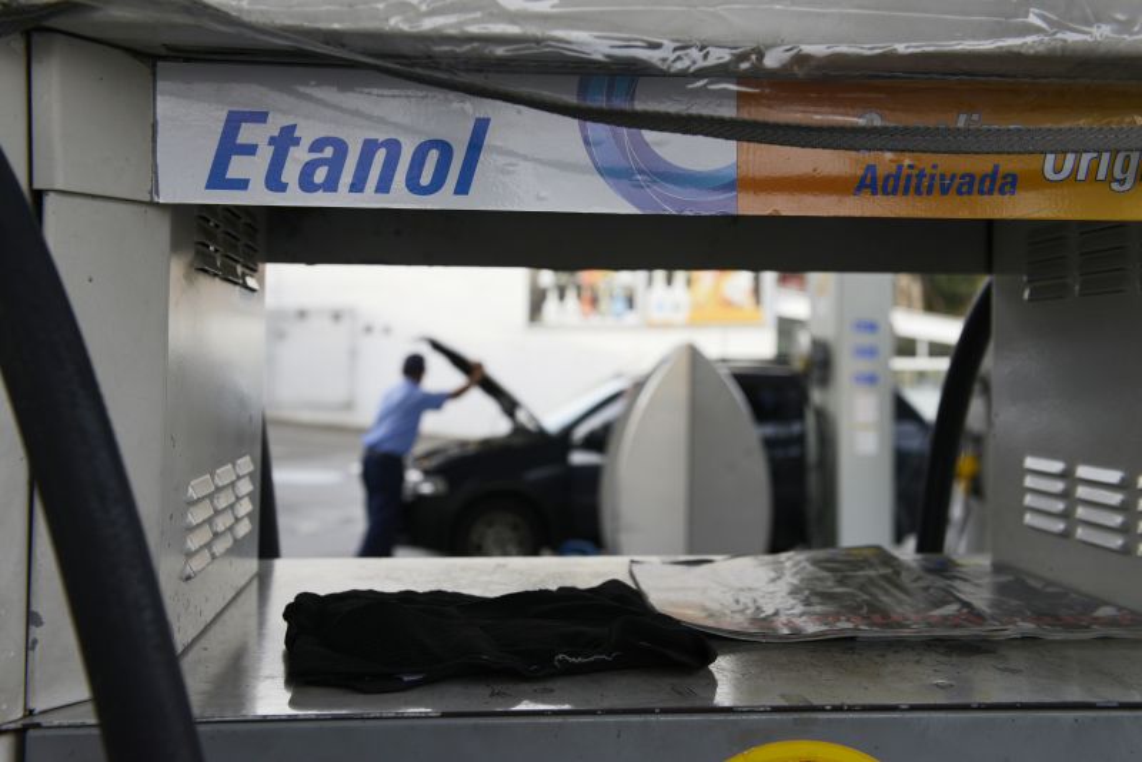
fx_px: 1333
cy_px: 381
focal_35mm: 42
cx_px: 571
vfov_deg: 31.9
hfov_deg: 46.4
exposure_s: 1/400
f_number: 5.6
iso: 400
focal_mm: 42
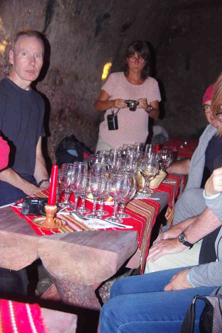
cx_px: 111
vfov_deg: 37.9
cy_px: 166
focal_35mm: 52
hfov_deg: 25.8
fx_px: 486
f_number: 5
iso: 3200
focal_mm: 35
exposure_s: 1/80
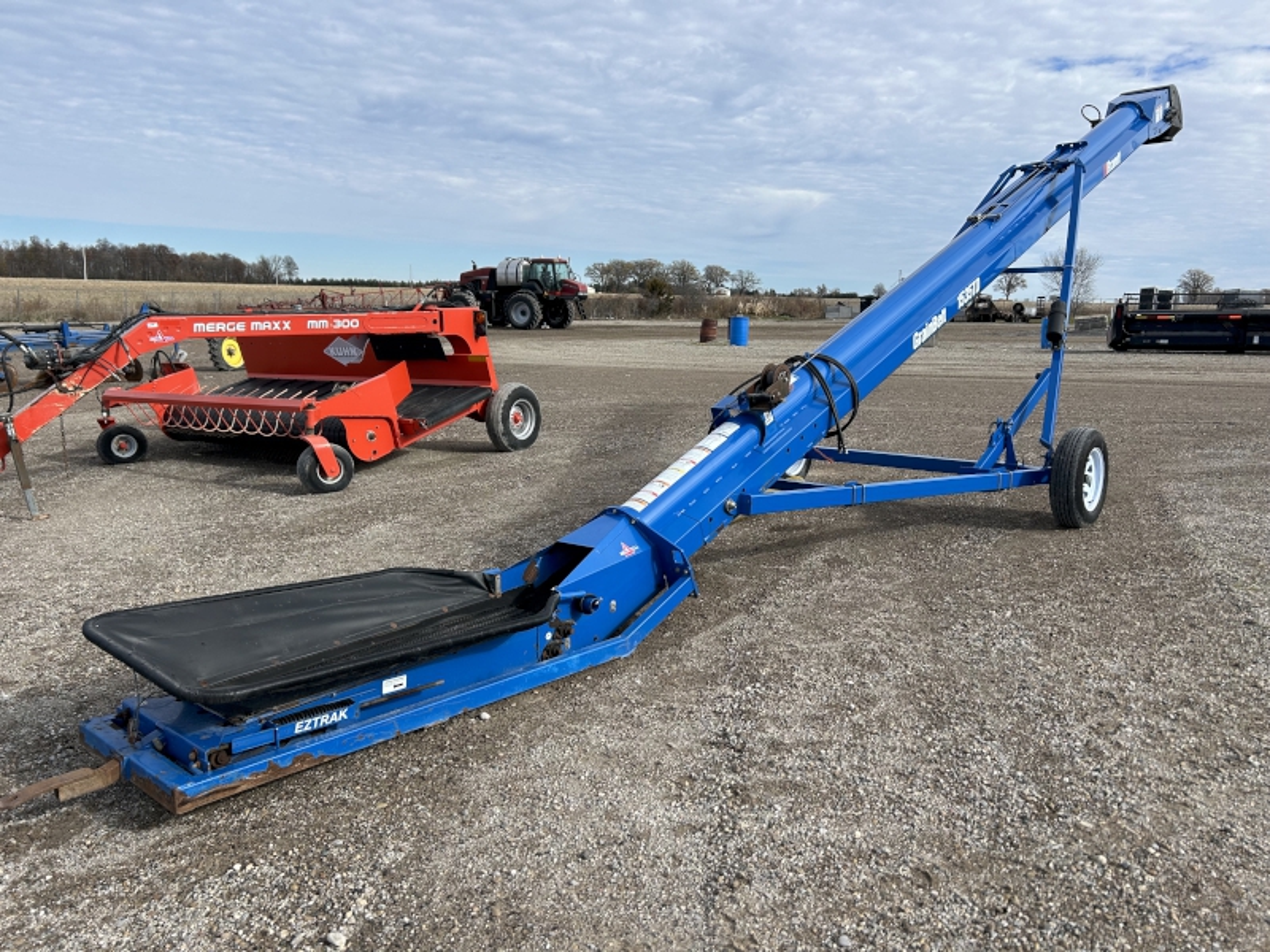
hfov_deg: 67.3
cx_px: 635
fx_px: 954
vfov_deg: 53.1
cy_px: 476
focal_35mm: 26
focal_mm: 5.7
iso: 50
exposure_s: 1/3165
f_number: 1.5
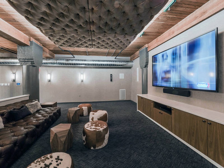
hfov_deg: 102.1
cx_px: 112
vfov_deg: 85.7
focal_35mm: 14
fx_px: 91
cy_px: 84
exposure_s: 5
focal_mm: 7
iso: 200
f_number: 9
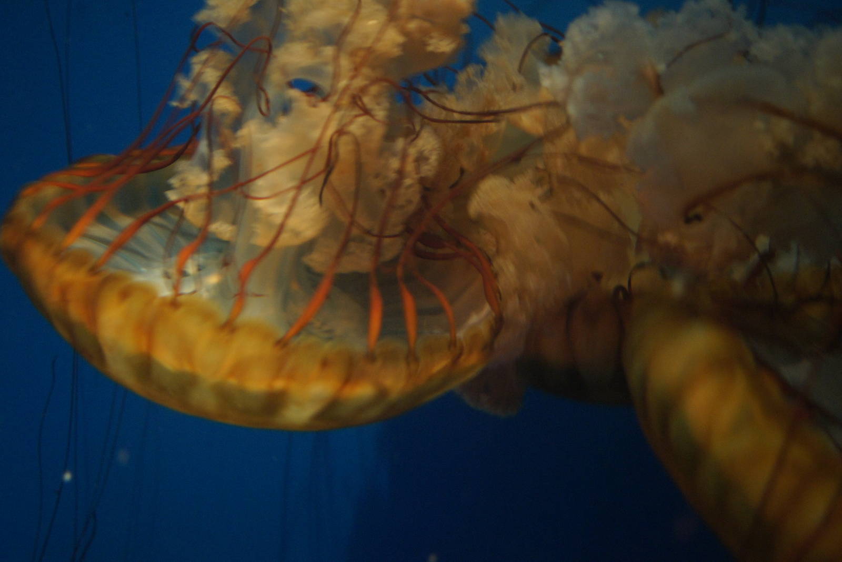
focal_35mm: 45
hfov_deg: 43.6
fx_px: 1053
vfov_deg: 29.9
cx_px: 421
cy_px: 281
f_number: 2.8
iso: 1600
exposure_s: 1/10
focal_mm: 30
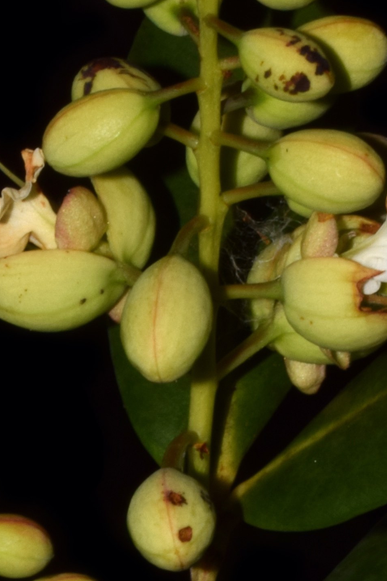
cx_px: 240
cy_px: 811
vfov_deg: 6.3
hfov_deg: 4.2
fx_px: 5258
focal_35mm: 326
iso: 100
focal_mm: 52
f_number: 36
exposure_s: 1/125
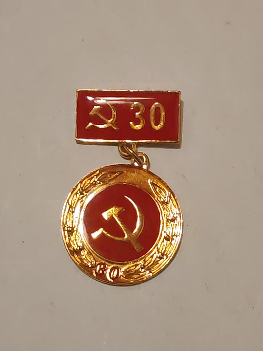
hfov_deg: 11.7
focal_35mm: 127
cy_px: 176
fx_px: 1287
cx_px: 132
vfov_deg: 15.5
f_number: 1.95
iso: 800
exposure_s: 1/50
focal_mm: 5.52
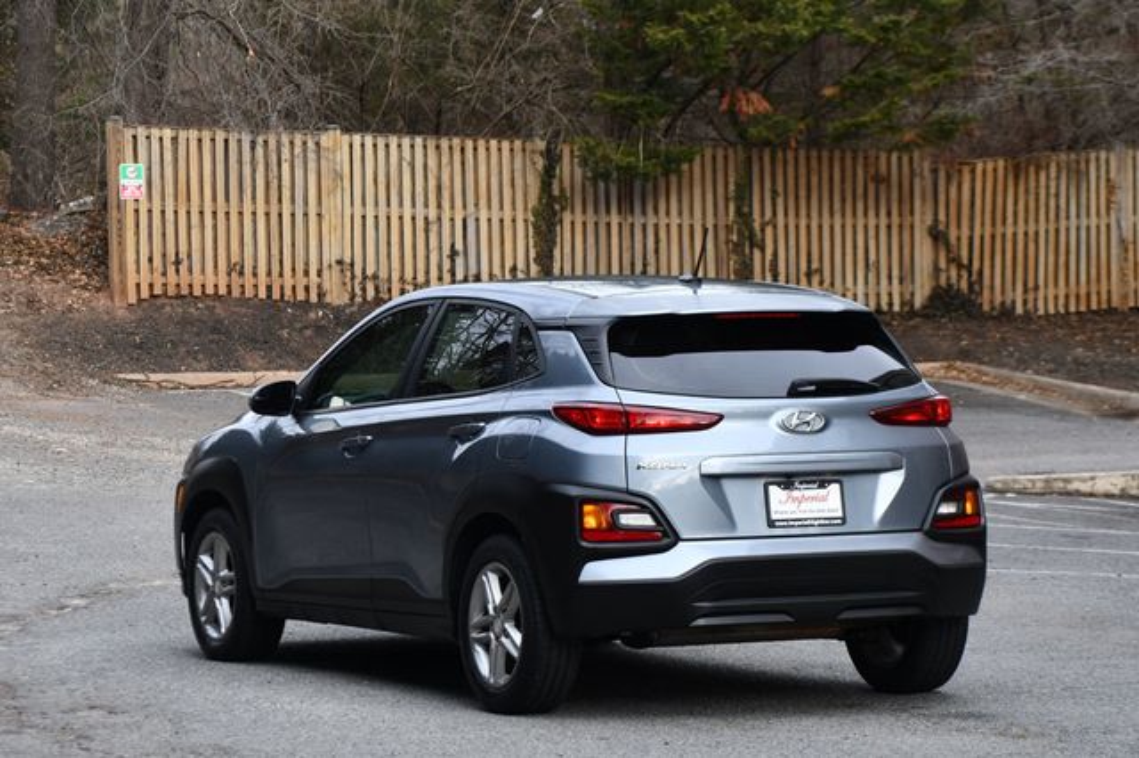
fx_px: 3889
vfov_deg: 11.1
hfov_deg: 16.7
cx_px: 570
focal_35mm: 123
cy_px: 379
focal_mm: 82
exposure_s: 1/250
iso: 220
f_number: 5.6
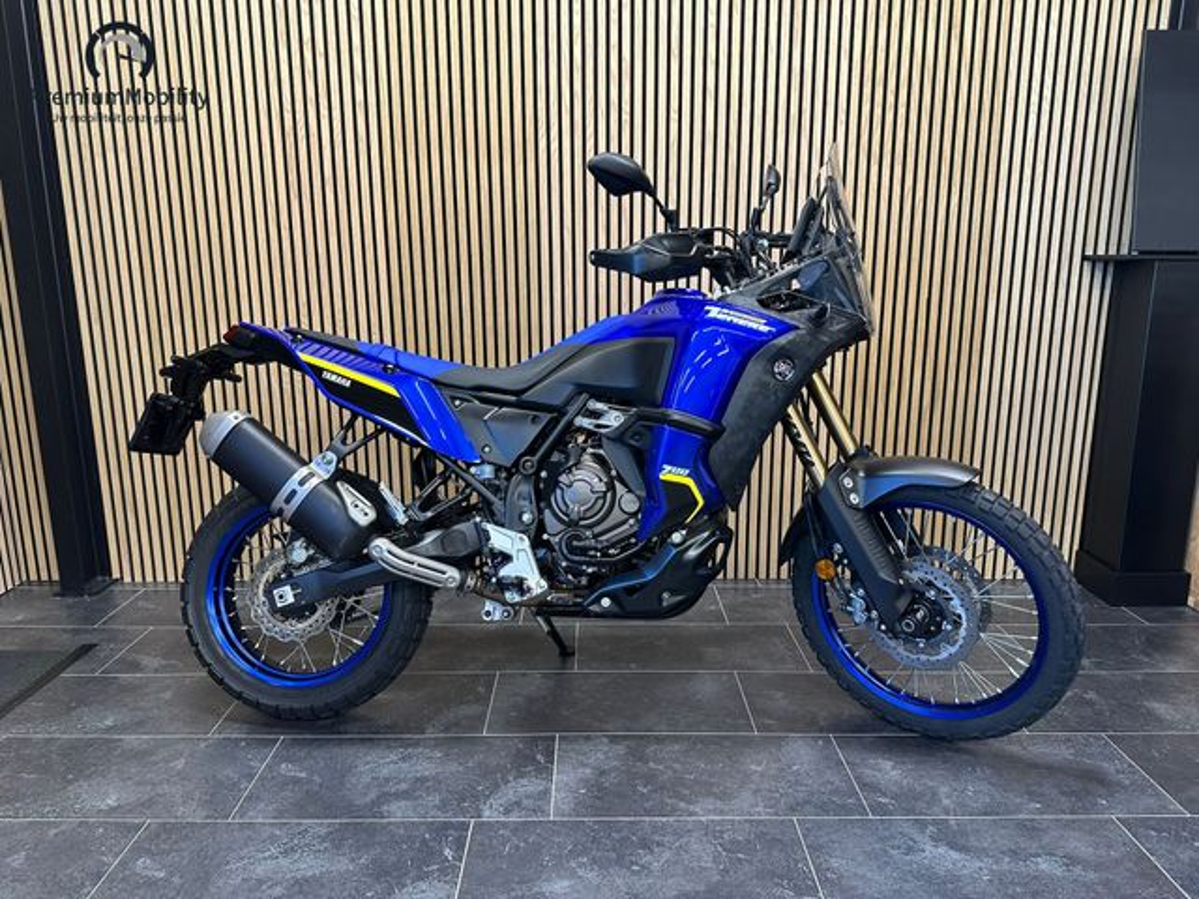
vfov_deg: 56.8
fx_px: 831
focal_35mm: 24
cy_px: 450
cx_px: 600
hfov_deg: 71.6
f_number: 1.78
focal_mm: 6.86
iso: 160
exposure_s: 1/50
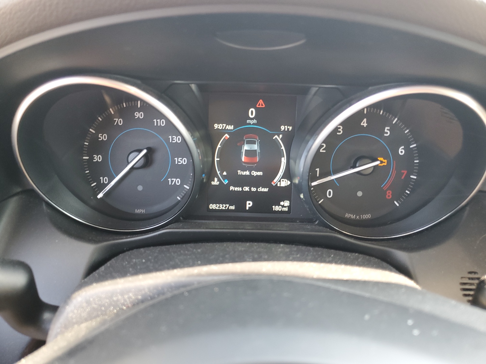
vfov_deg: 53.1
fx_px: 365
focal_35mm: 26
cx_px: 243
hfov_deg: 67.3
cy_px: 182
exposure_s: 1/60.2
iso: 80
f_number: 1.5
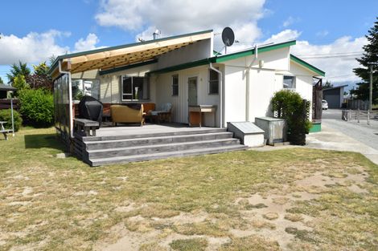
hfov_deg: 70.5
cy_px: 126
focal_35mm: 26
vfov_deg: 50.4
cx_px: 189
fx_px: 268
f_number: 13
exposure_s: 1/200
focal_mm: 17
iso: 100
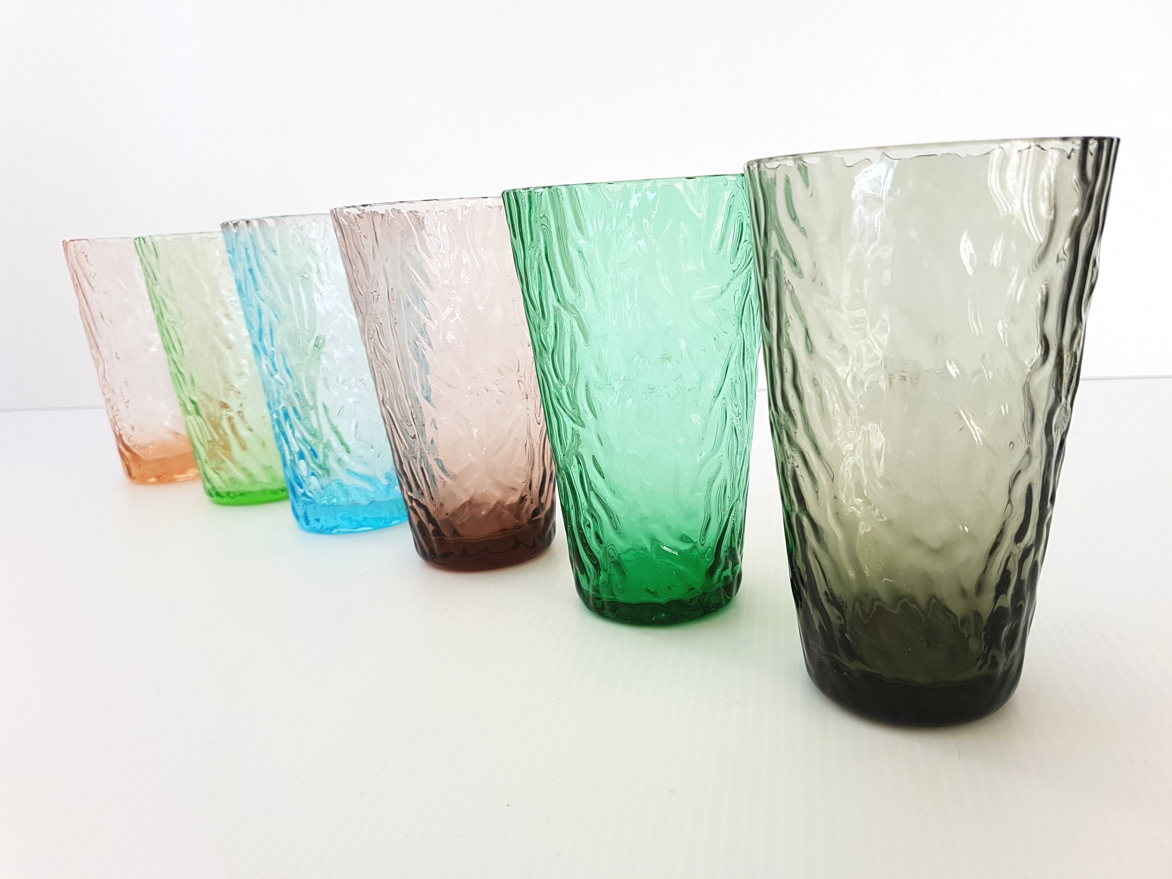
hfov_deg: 67.3
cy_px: 440
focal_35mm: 26
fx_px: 880
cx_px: 586
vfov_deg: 53.1
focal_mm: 4.2
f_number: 1.7
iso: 50
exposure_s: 1/150
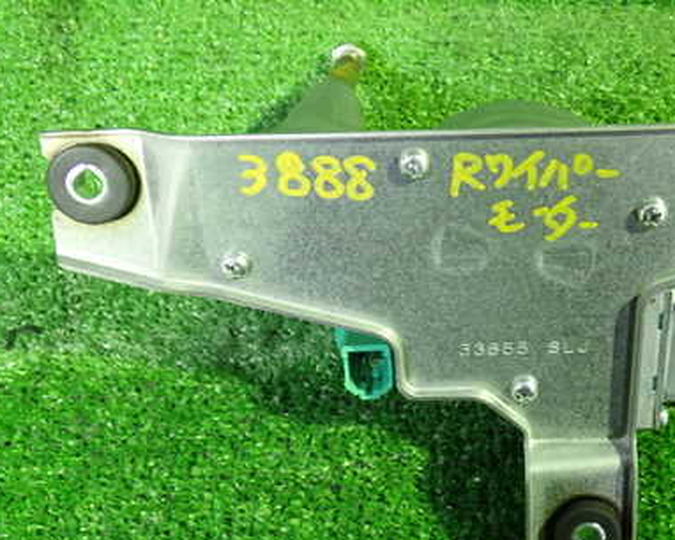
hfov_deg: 39.6
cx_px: 479
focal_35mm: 46
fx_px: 919
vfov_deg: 32.7
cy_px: 298
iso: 800
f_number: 2.3
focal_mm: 5.4
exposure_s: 1/25
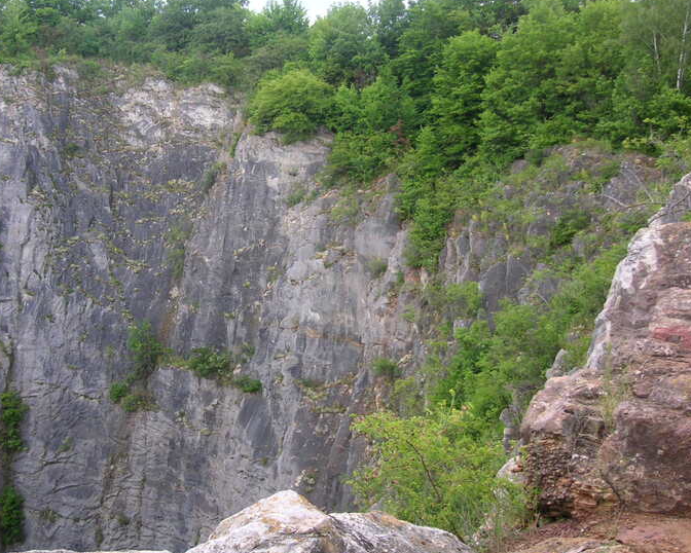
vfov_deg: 34.9
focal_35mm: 43
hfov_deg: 42.8
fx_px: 880
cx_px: 299
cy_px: 260
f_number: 2.8
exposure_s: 1/125
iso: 50
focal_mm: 6.1
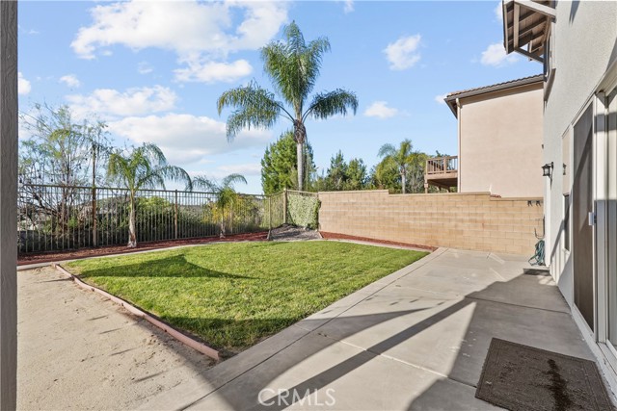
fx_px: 274
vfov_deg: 73.8
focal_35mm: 16
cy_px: 206
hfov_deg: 96.7
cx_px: 308
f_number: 14
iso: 100
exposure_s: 1/15
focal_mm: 16
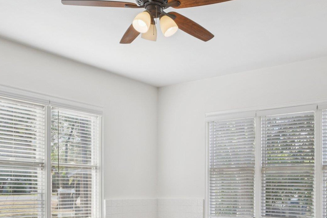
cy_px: 179
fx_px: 372
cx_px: 196
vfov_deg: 31.6
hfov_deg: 47.1
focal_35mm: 41
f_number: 8
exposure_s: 1/160
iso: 400
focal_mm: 14
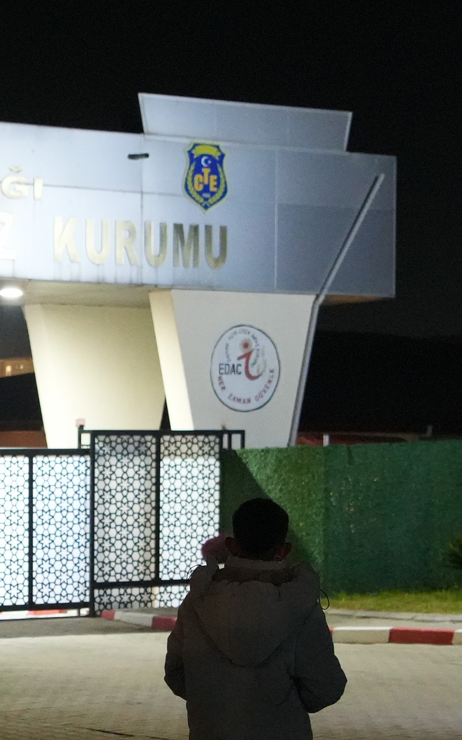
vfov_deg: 21.2
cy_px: 584
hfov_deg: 13.3
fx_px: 1955
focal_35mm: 97
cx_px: 1
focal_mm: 38
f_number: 4
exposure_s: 1/125
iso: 12800
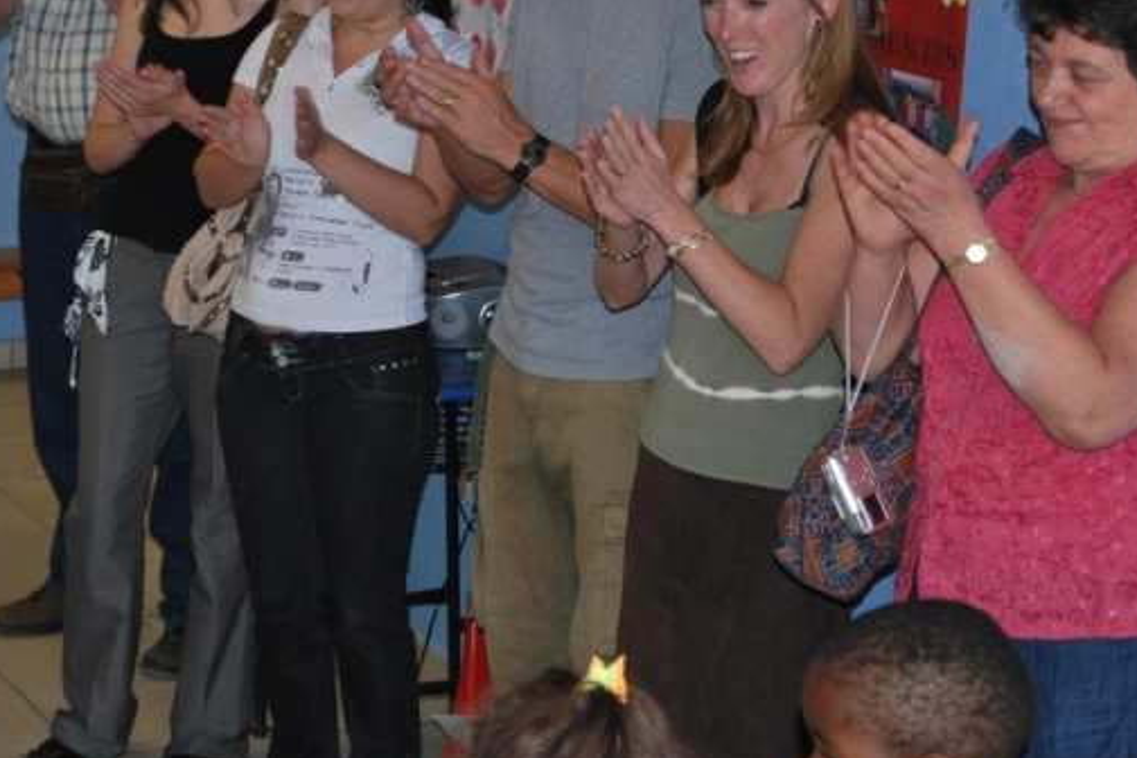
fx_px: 3316
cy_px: 247
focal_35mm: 105
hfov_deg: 19.4
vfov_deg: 13.0
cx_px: 369
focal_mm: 46
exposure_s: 1/60
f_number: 5.3
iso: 250
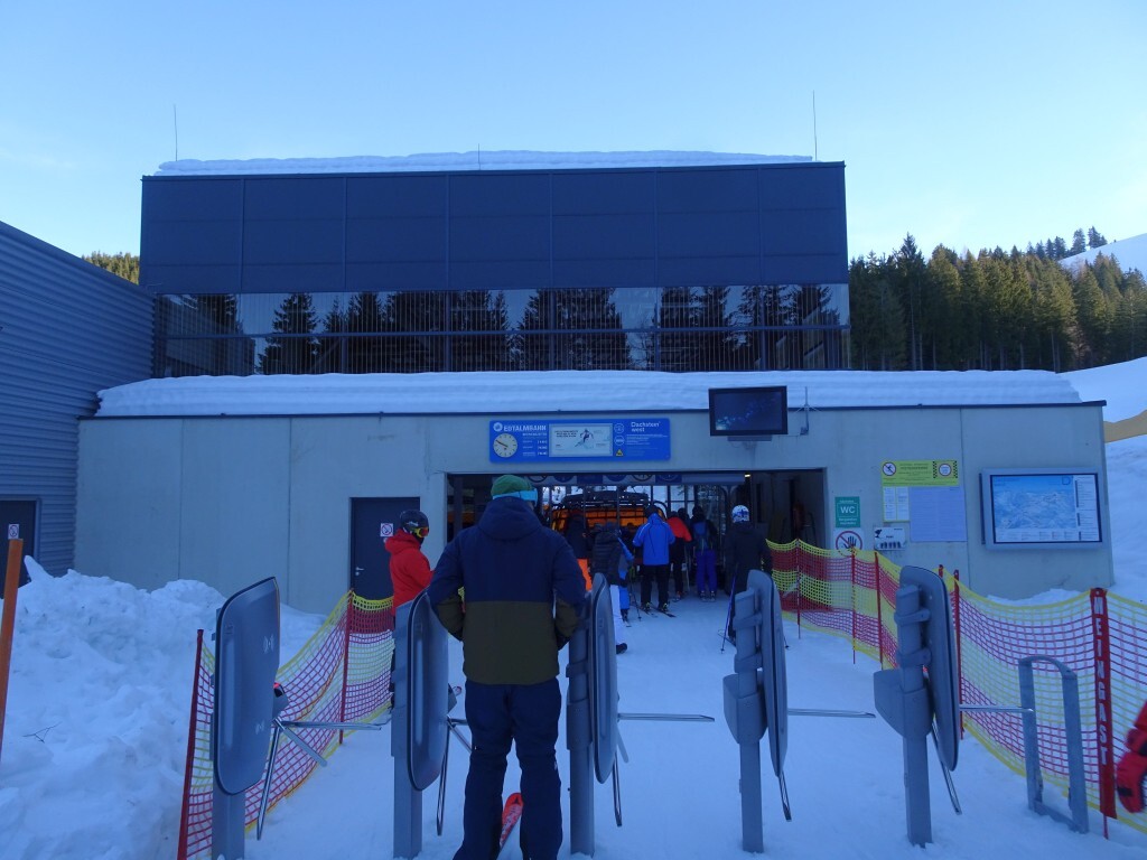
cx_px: 574
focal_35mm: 24
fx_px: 795
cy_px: 430
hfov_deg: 71.6
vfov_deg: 56.8
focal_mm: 4.1
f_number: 3.5
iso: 80
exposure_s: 1/200
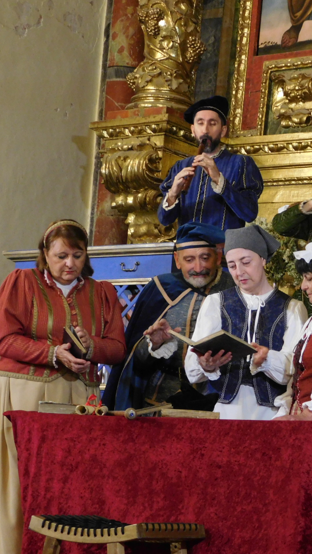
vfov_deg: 22.0
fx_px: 1427
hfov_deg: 12.2
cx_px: 365
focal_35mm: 97
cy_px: 274
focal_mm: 11.7
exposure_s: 1/25
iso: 400
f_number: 4.2
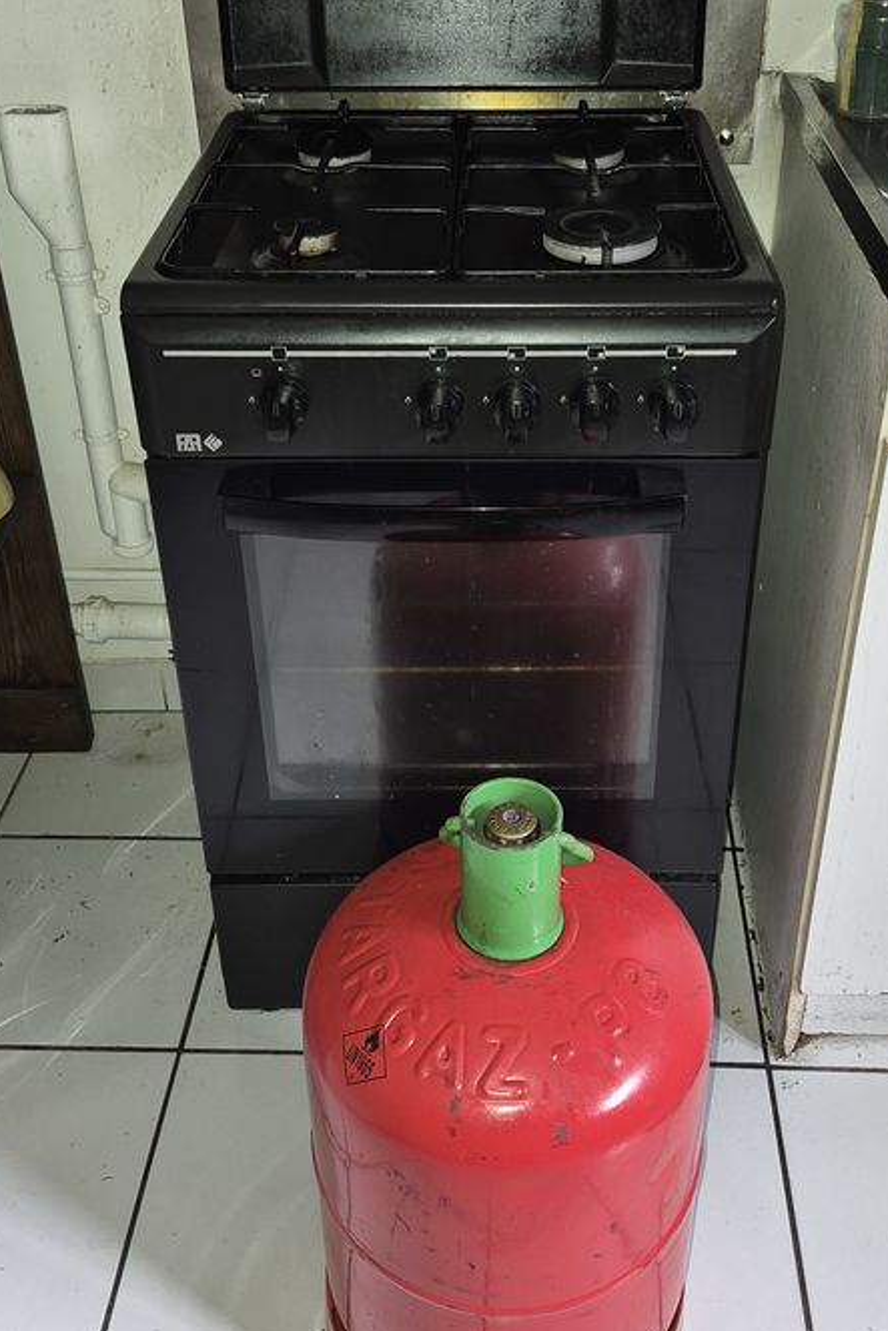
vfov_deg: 52.7
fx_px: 1331
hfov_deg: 36.9
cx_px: 483
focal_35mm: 36
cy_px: 517
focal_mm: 5.4
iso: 100
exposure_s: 1/33
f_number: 1.8
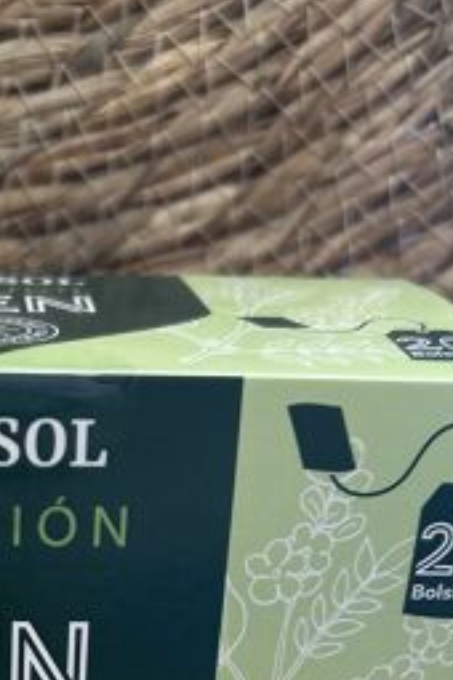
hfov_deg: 19.4
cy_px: 752
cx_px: -3
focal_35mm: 68
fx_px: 1283
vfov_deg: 27.1
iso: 80
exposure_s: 1/50
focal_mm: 5.7
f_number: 1.5
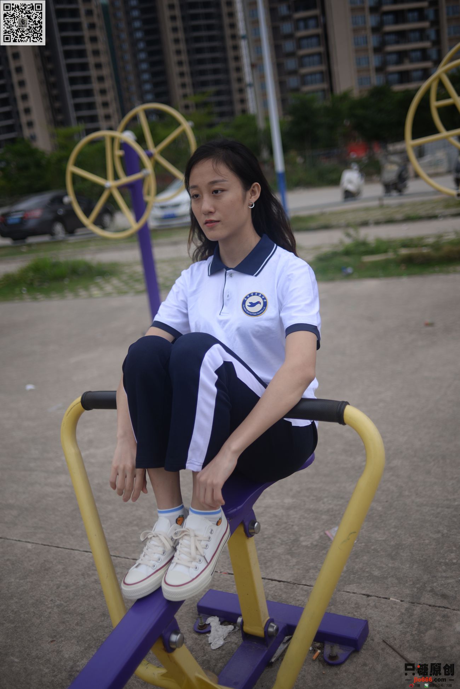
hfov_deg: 37.9
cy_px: 344
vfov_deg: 54.4
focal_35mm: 35
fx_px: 670
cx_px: 230
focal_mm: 35
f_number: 2
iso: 125
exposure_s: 1/1000
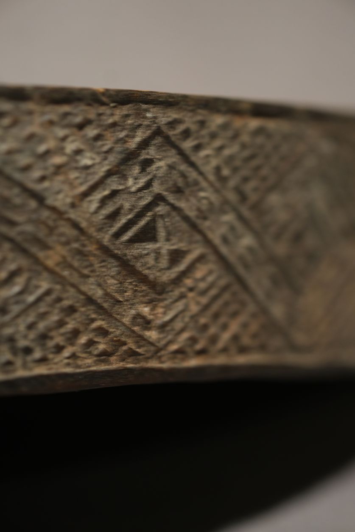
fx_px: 1332
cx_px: 178
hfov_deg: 15.2
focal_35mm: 90
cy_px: 266
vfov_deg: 22.6
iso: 800
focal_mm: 60
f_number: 4
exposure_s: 1/20
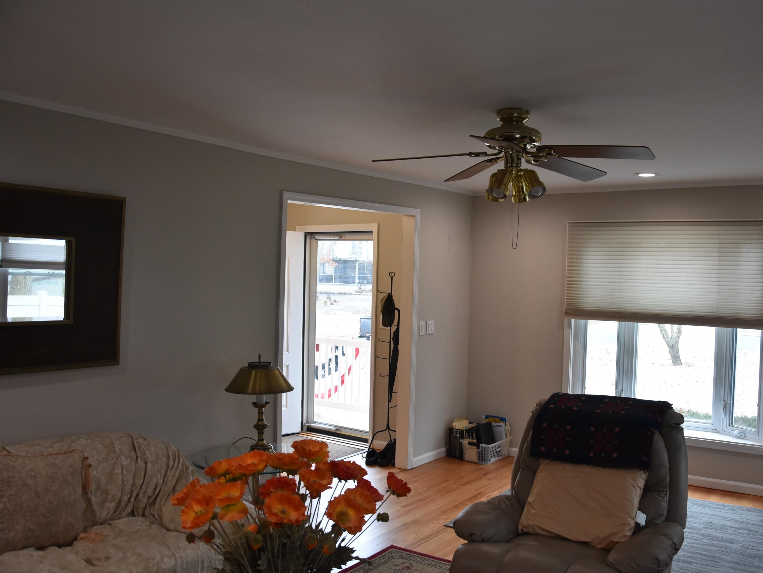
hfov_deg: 59.7
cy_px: 289
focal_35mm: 30
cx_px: 432
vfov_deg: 46.8
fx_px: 661
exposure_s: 1/100
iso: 800
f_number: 5
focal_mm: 18
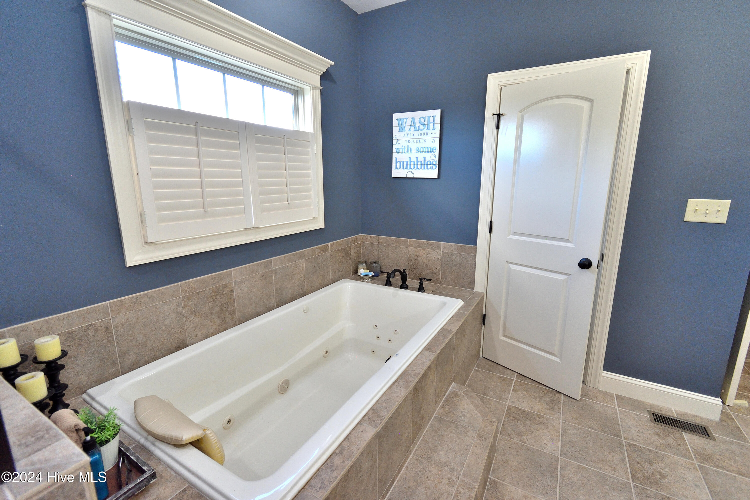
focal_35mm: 15
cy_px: 250
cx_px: 375
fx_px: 312
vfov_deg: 77.3
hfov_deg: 100.4
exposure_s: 1/60
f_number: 4.5
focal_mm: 10
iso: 400
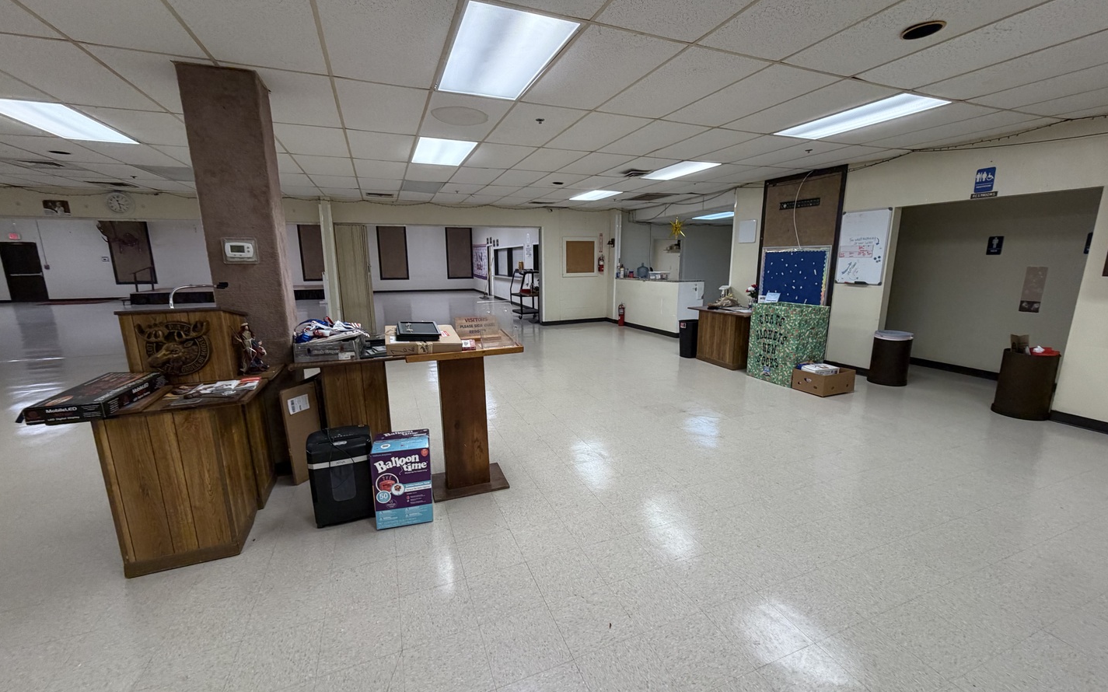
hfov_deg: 101.5
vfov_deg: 74.8
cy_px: 351
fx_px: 453
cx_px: 558
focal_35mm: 15
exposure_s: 1/120
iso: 250
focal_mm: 2.22
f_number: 2.2
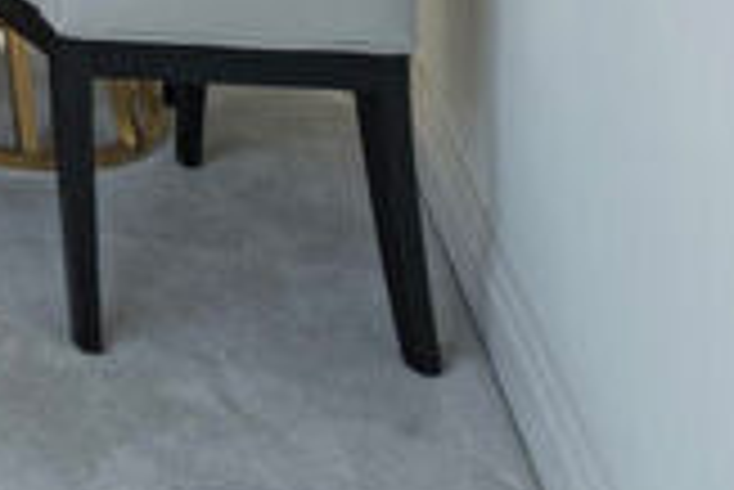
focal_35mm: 60
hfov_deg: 17.8
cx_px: -829
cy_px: -515
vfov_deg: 16.6
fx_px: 1224
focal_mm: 14
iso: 64
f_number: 8
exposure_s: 1/10
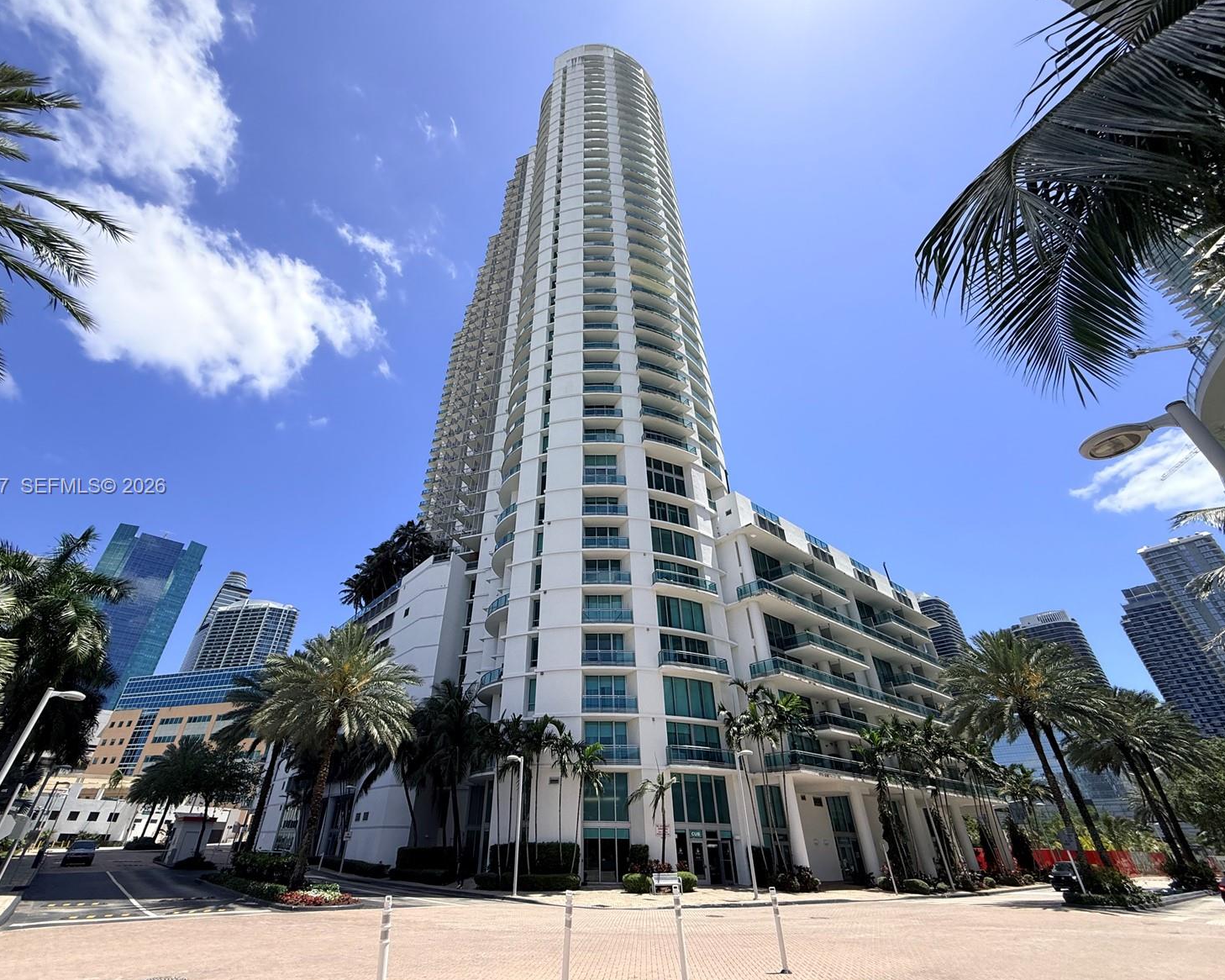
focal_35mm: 15
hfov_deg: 96.7
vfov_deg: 84.0
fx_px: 544
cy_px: 487
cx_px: 576
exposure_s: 1/1848
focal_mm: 2.22
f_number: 2.2
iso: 50
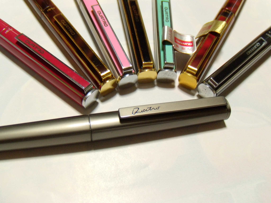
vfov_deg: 39.7
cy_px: 102
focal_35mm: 36
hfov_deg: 51.4
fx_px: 282
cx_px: 136
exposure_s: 1/20
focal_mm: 6.4
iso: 400
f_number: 3.6
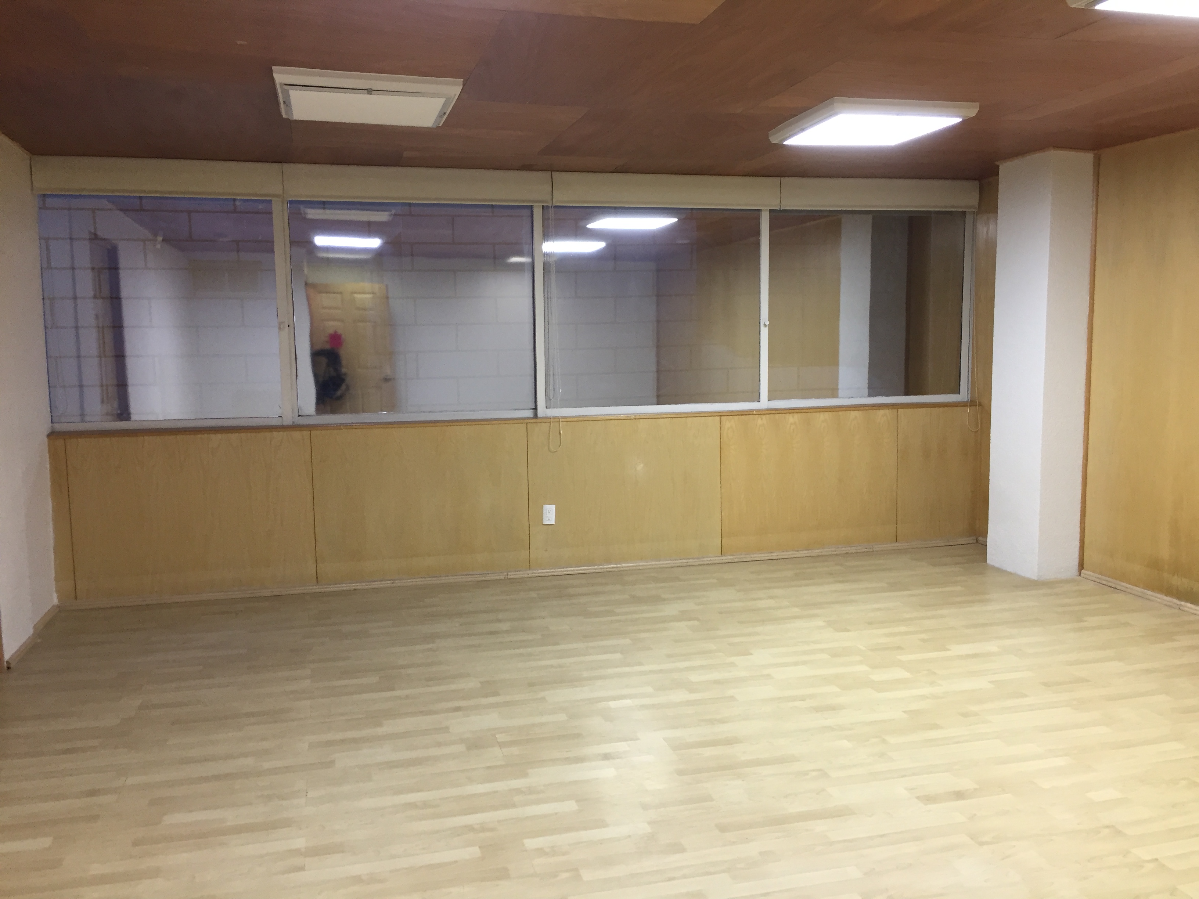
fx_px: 1004
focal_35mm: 29
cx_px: 600
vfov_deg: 48.2
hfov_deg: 61.7
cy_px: 450
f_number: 2.2
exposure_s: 1/30
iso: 100
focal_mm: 4.15
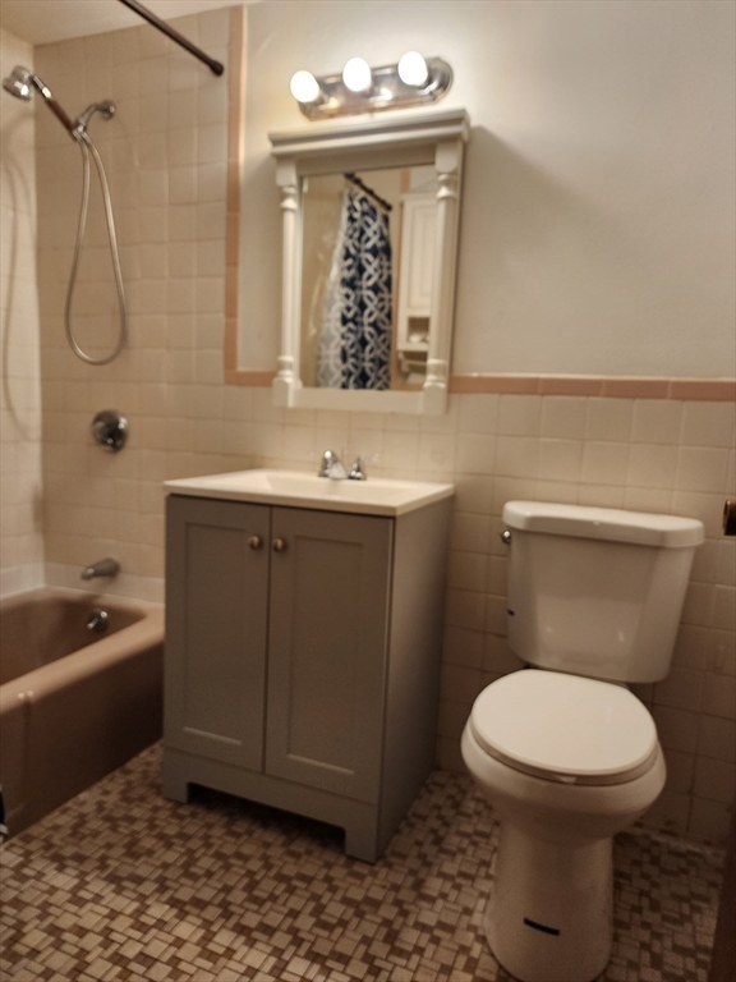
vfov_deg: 73.9
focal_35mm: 23
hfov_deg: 58.9
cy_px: 491
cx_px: 368
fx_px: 652
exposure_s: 1/120
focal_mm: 6.4
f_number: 1.8
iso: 160
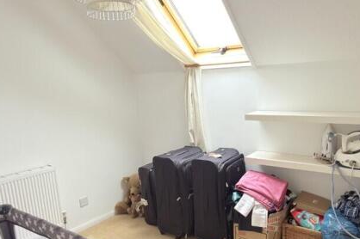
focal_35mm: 29
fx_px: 290
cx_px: 214
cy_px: 147
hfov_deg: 63.2
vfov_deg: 44.6
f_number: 2.2
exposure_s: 1/25
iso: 80
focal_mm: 2.22
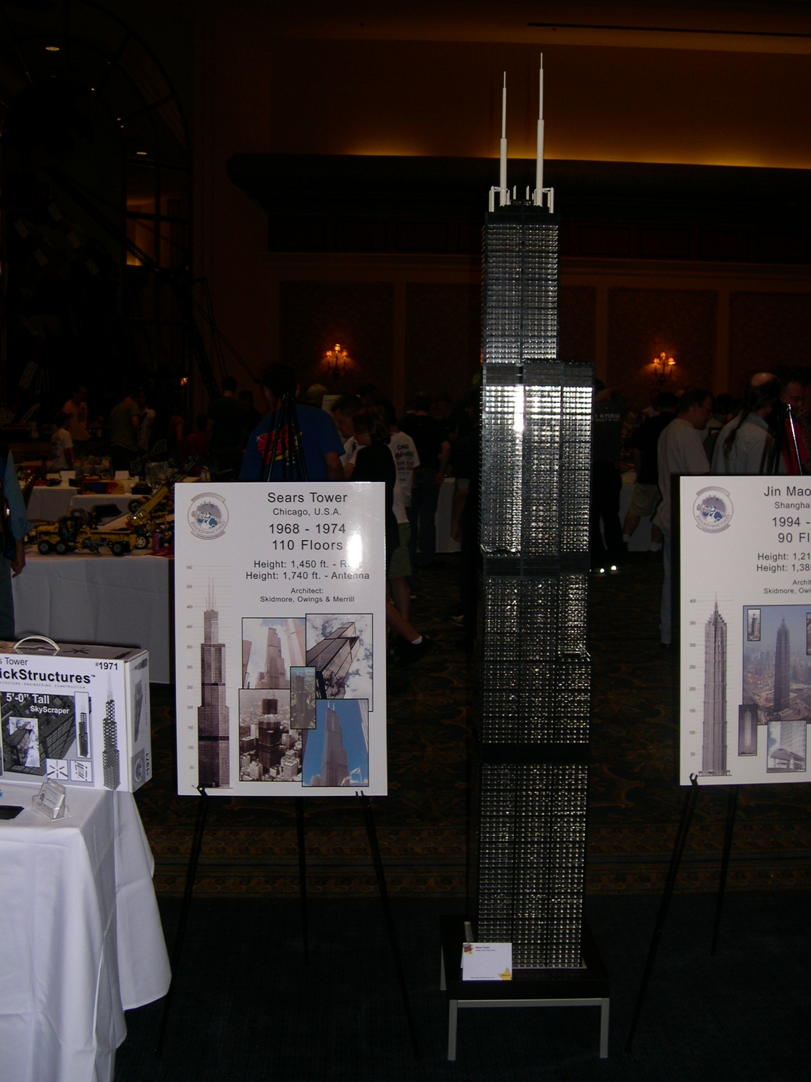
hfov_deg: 37.7
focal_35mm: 38
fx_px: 1187
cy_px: 541
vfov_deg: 49.0
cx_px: 406
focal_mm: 8
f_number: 2.8
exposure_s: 1/60
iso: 100
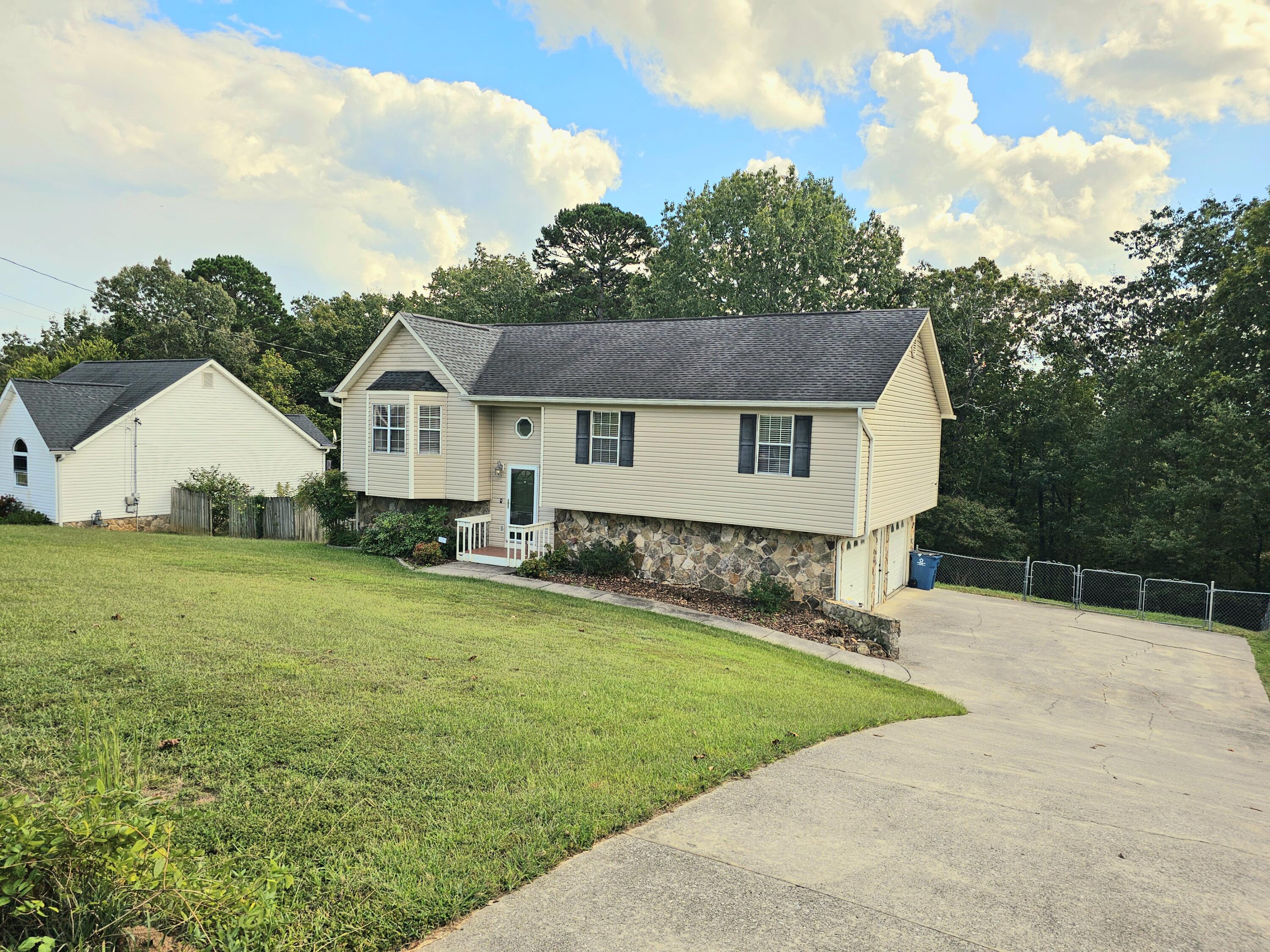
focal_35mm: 23
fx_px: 844
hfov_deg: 73.9
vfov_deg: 58.9
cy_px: 476
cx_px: 635
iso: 10
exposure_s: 1/588
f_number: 1.7
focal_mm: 6.3
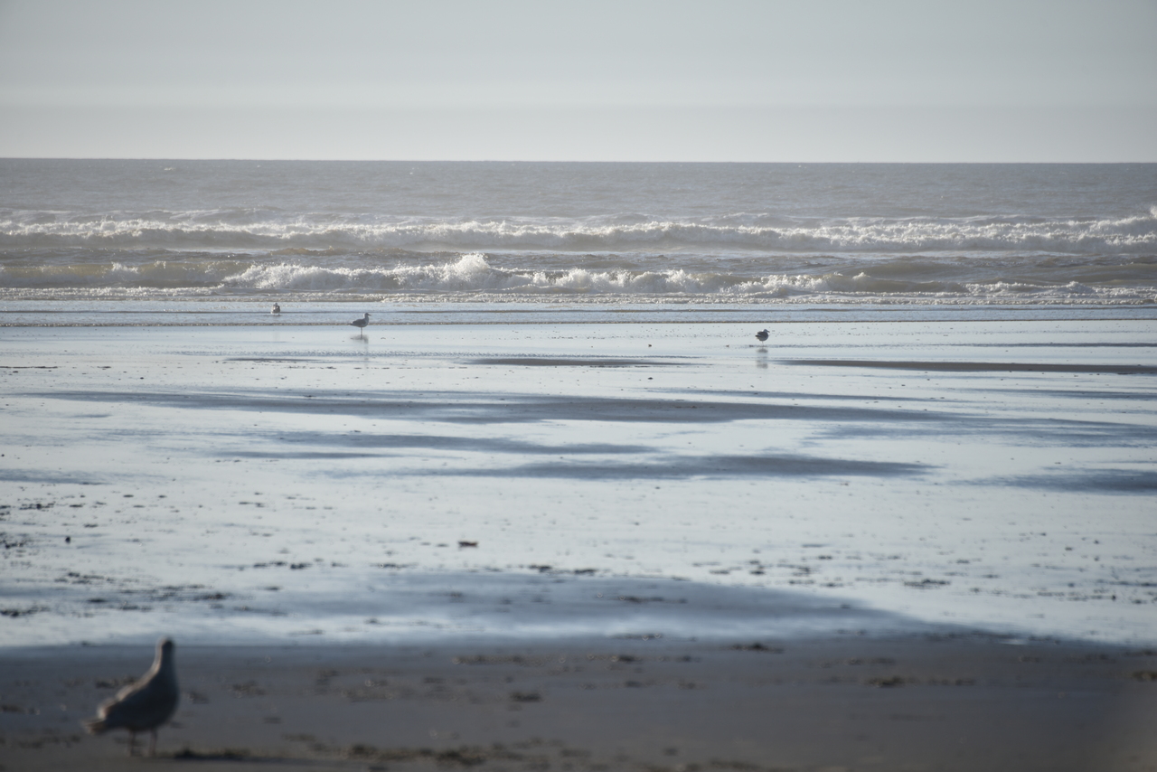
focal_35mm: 300
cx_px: 578
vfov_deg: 4.6
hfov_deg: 6.9
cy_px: 386
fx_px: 9643
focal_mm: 300
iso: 100
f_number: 7.1
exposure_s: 1/640
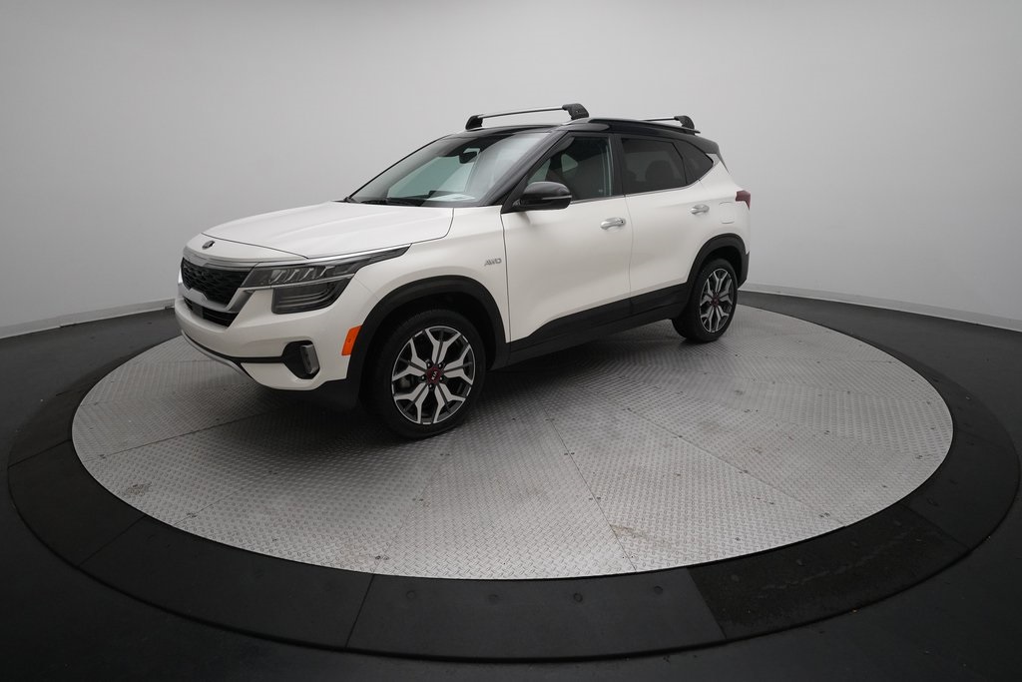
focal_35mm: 21
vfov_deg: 59.5
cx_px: 511
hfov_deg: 81.2
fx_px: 596
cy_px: 341
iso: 4000
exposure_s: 1/500
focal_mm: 21
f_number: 4
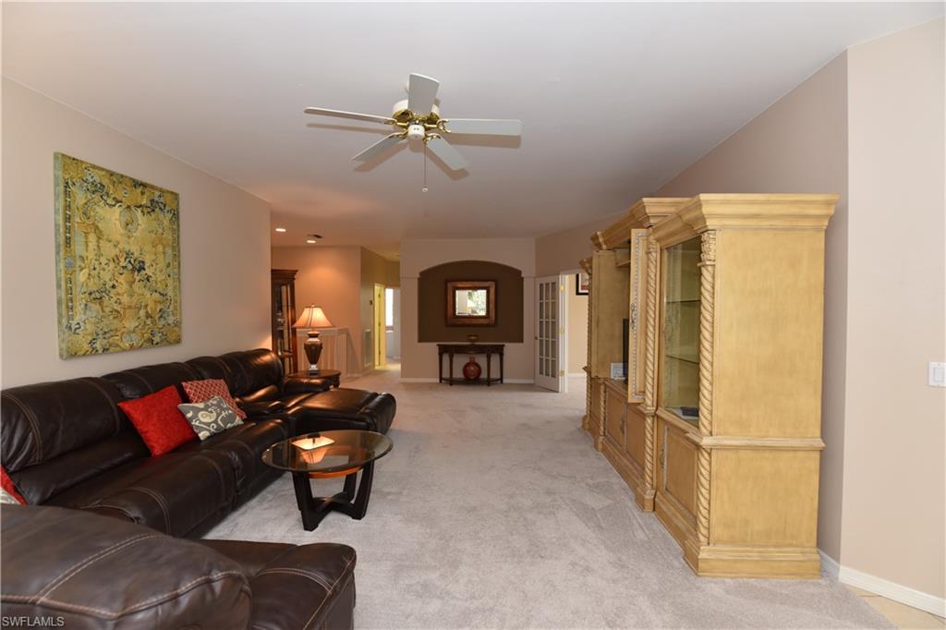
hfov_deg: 100.4
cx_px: 473
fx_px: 394
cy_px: 315
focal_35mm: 15
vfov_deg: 77.3
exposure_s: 1/80
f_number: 4.5
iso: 800
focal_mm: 15
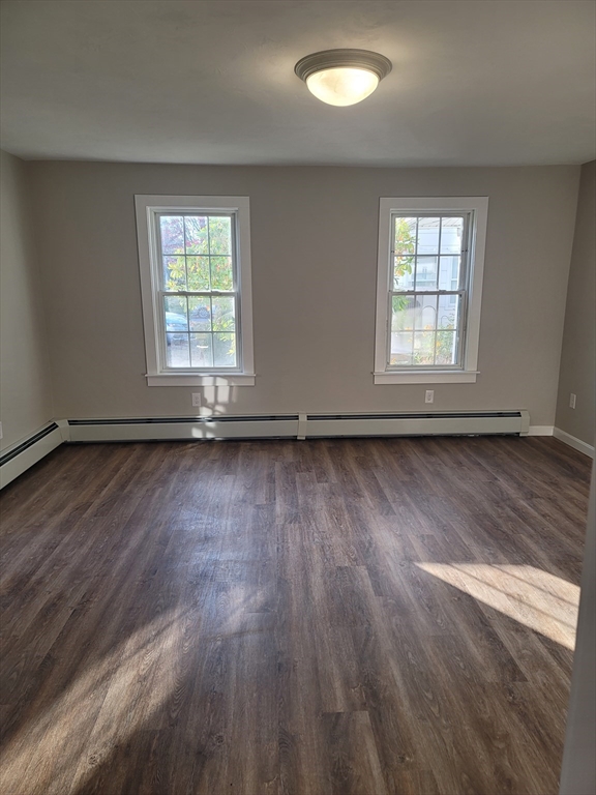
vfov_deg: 69.4
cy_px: 398
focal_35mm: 25
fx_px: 574
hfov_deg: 54.9
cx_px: 298
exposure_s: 1/120
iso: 80
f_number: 1.8
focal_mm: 7
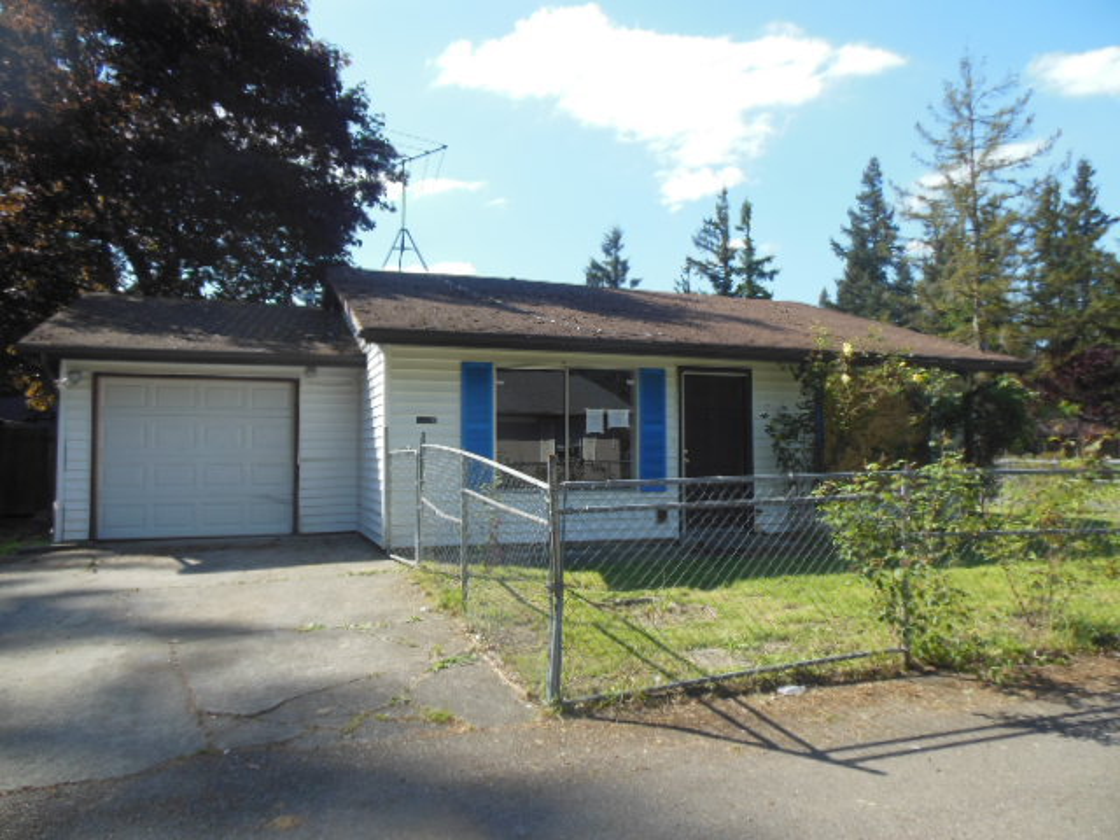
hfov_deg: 69.4
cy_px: 420
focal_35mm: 25
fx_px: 809
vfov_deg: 54.9
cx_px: 560
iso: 125
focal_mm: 4.5
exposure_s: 1/800
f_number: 3.2
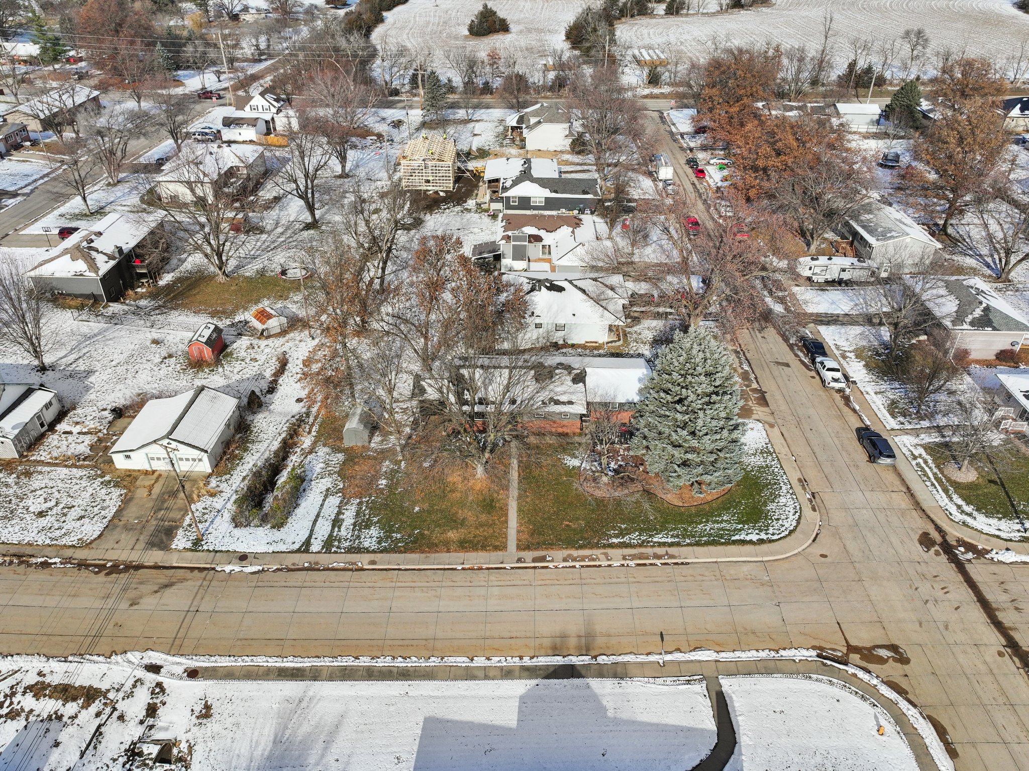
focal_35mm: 24
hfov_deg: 71.6
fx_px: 713
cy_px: 386
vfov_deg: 56.8
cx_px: 514
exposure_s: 1/120
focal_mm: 12.29
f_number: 2.8
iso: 100
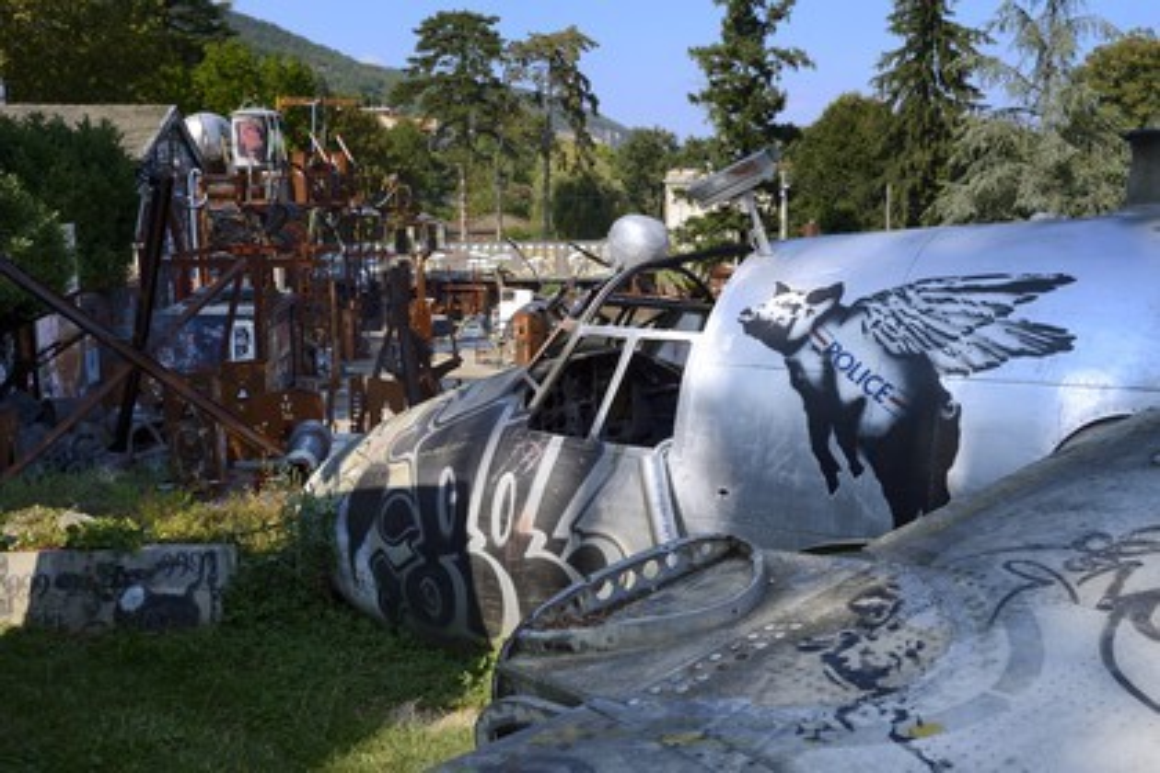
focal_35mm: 36
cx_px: 580
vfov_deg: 36.9
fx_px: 1160
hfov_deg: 53.1
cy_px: 386
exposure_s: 1/160
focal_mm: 36
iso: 200
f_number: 14
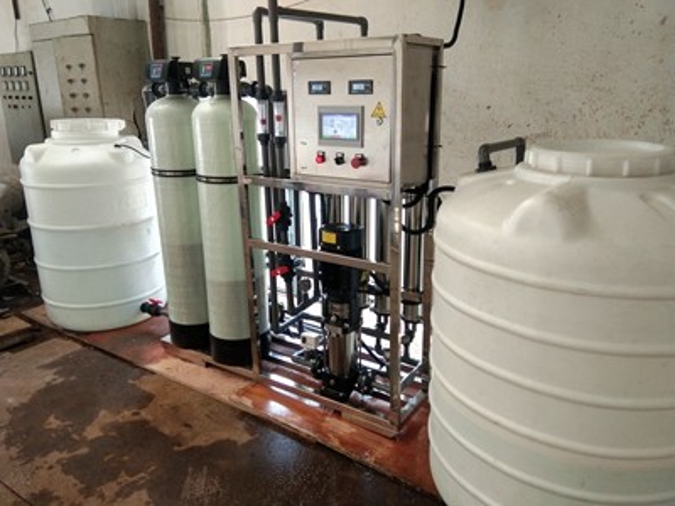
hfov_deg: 58.4
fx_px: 604
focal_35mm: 31
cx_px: 338
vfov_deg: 45.4
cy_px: 253
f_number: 2.2
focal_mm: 3.69
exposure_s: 1/33.3
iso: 200
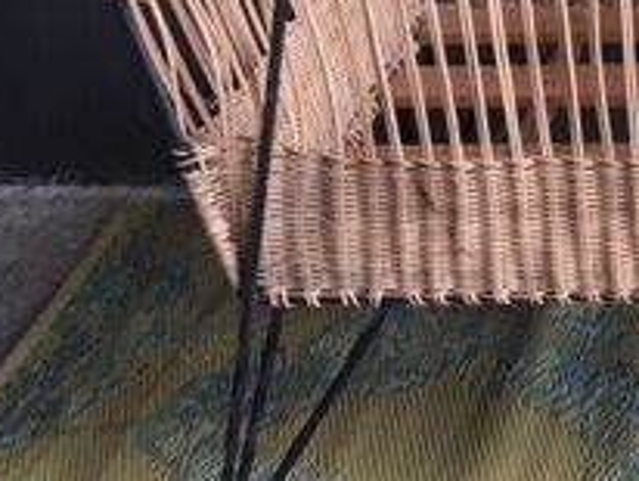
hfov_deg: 19.9
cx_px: 847
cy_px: 87
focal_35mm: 90
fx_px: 1663
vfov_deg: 16.3
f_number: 2.2
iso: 32
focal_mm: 4.15
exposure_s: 1/33
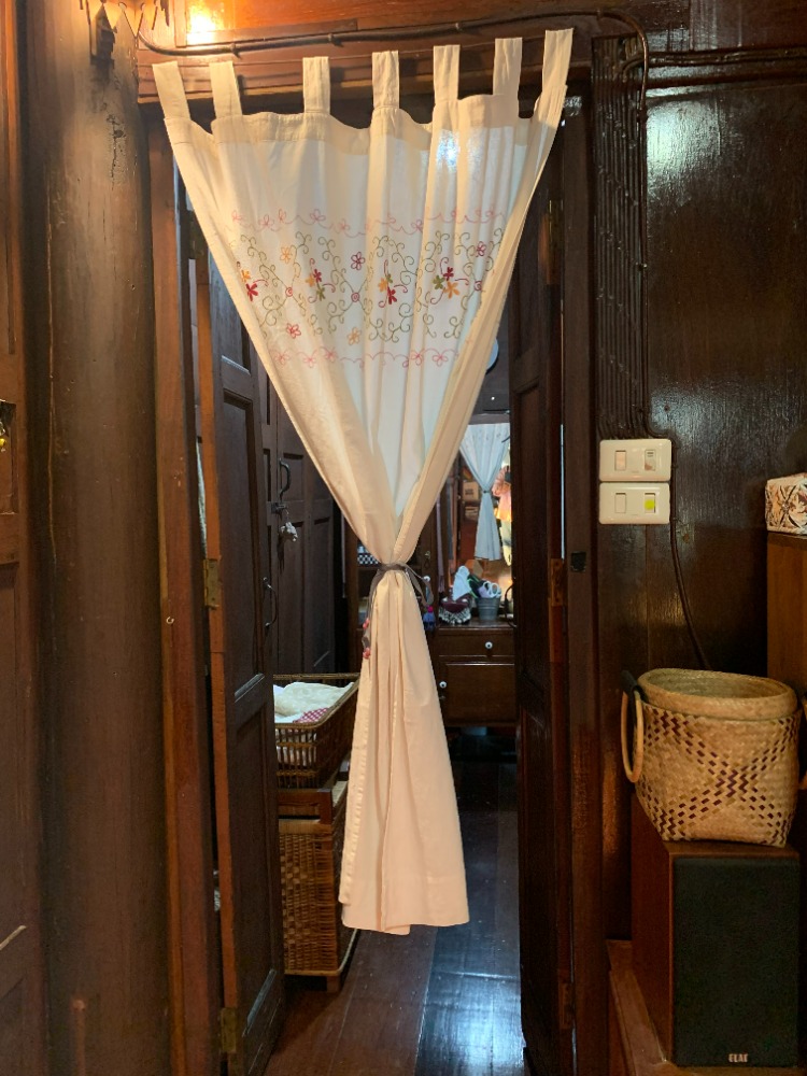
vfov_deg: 67.3
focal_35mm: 26
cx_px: 404
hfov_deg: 53.1
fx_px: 808
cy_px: 538
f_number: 1.8
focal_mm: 4.25
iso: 400
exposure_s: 1/36
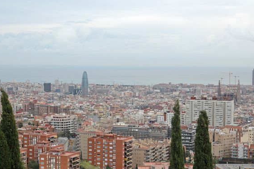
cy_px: 95
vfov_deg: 16.0
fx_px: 599
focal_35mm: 85
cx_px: 117
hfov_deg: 23.9
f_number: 9
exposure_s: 1/320
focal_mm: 50
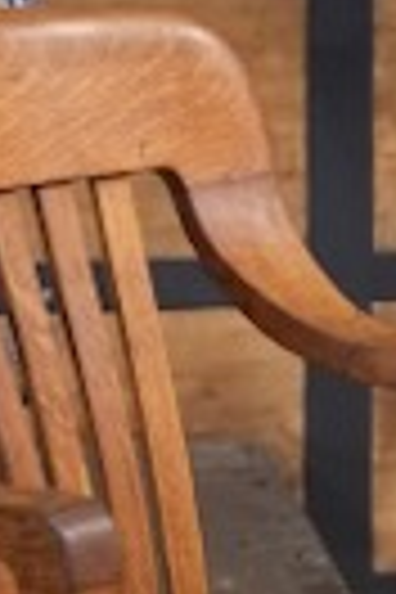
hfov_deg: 5.7
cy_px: 801
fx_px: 3976
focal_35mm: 241
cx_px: 158
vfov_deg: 8.4
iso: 3200
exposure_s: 1/125
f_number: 4
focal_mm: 35
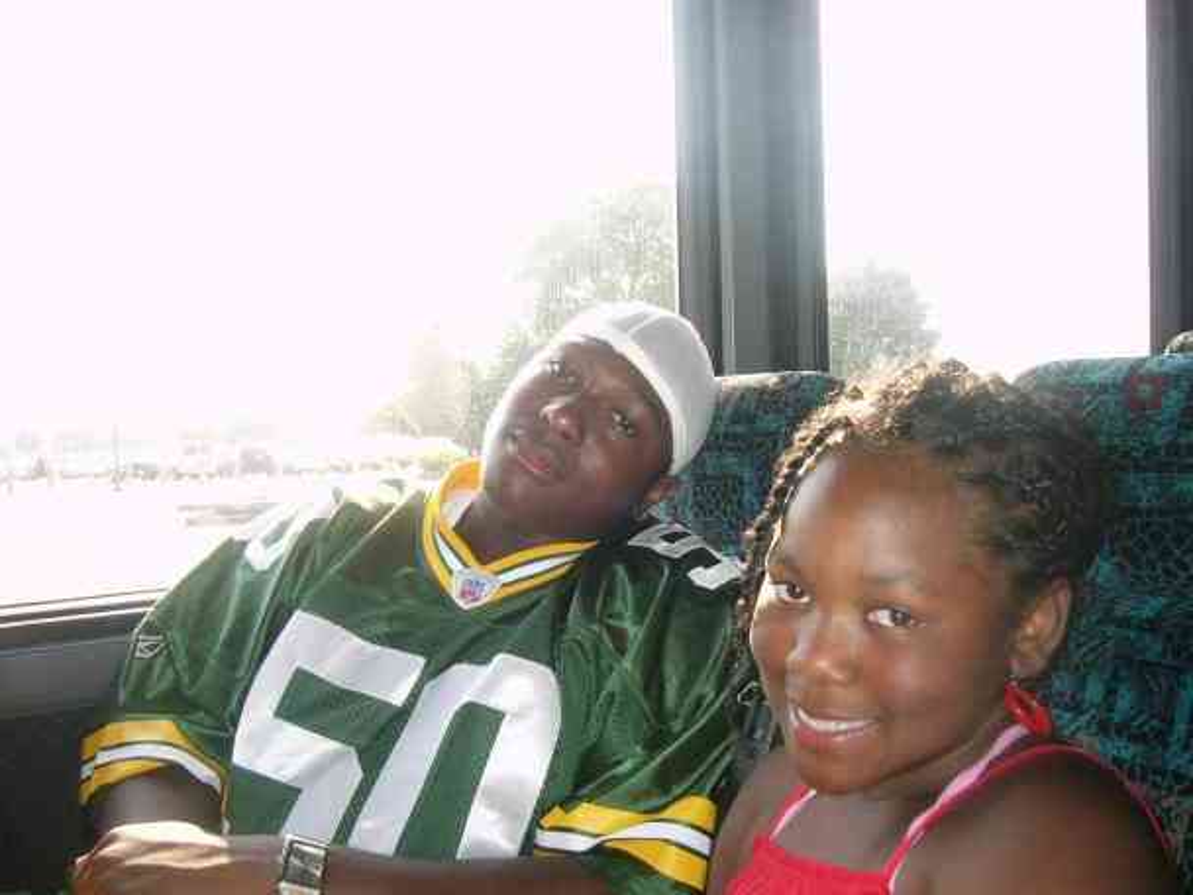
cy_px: 448
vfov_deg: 40.7
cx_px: 596
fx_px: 1206
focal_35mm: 35
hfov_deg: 52.6
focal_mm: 5.8
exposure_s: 1/80
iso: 50
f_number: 2.8
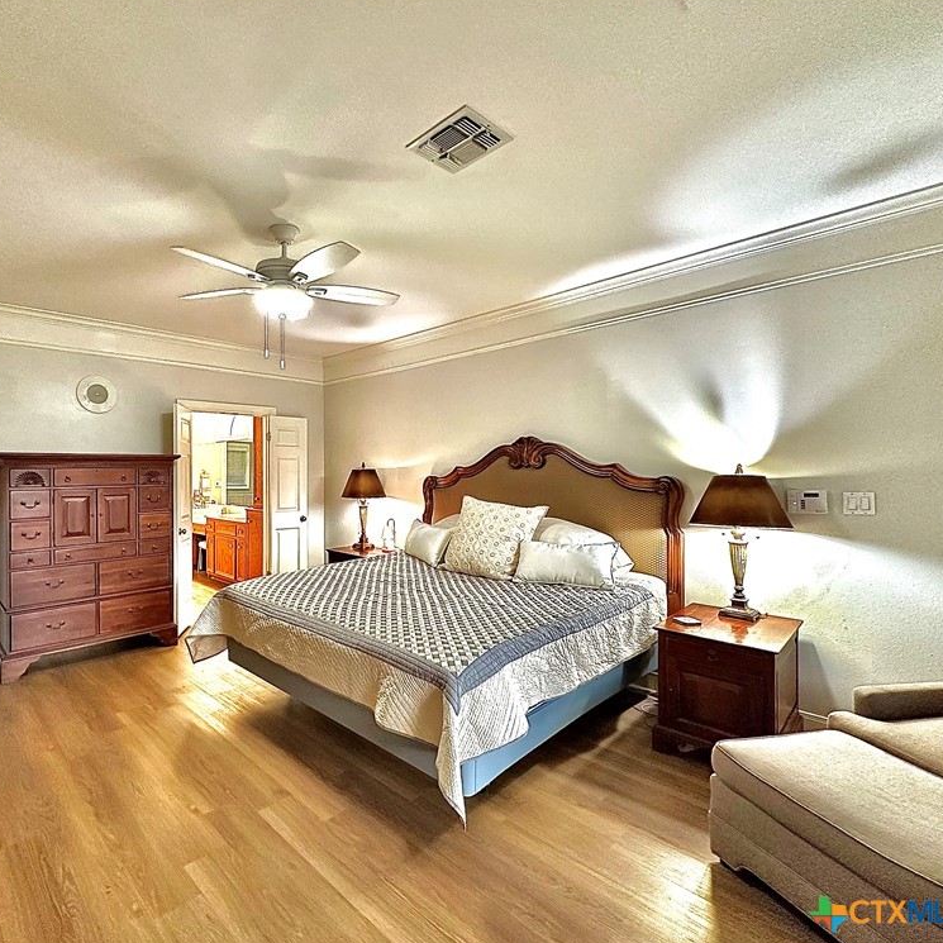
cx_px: 346
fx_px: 524
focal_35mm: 17
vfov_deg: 84.0
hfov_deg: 82.2
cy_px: 472
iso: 250
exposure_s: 1/60
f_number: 2.2
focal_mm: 2.22
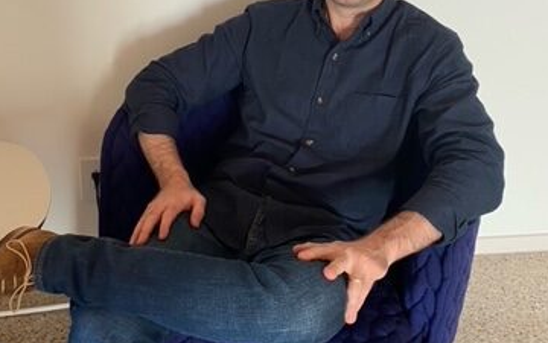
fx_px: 732
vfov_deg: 26.3
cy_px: 163
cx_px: 189
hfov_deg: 40.6
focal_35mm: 49
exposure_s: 1/60
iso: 160
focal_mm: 4.25
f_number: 1.8
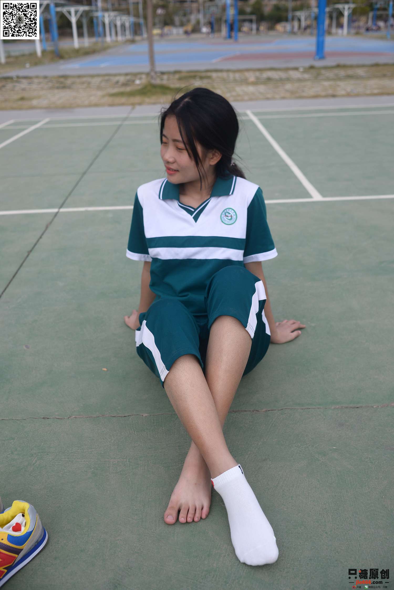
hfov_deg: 37.9
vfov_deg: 54.4
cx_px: 197
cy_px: 295
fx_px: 574
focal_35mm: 35
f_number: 5.6
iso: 160
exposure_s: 1/1000
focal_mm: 35
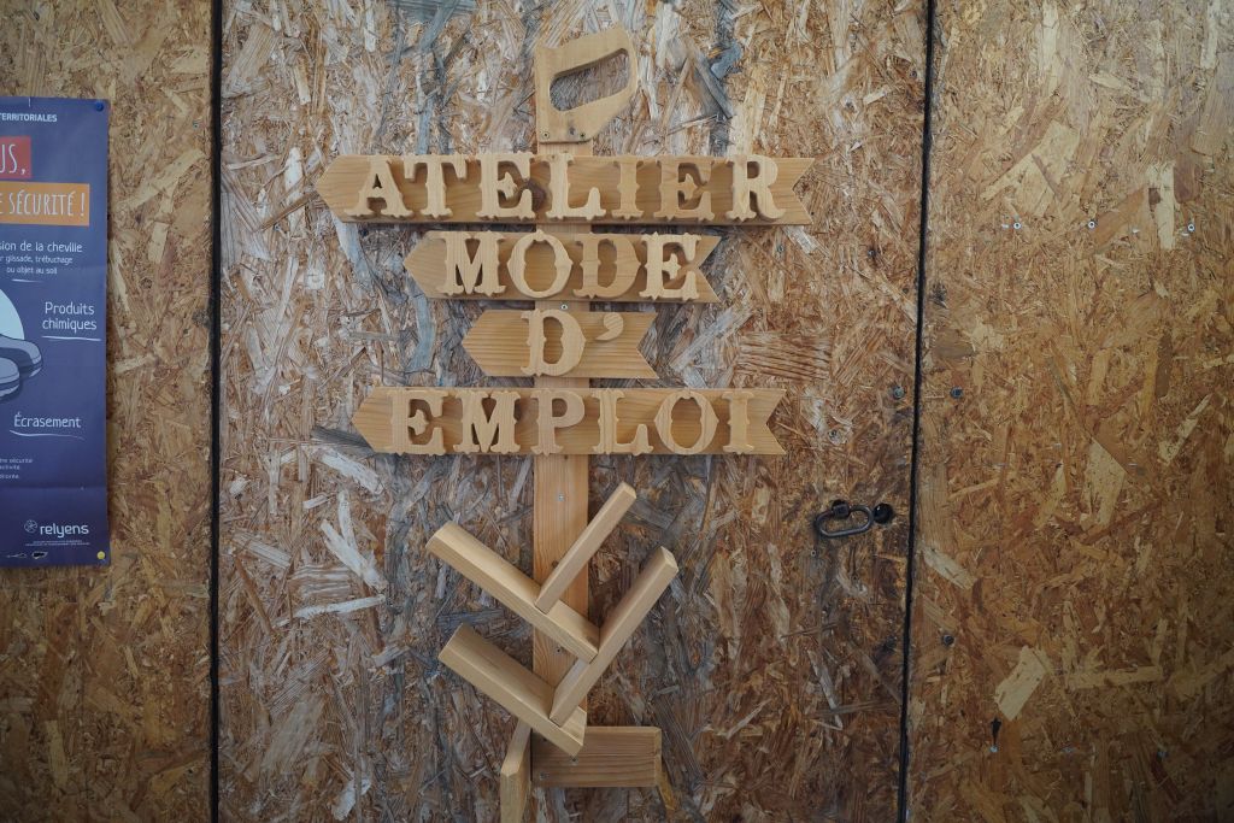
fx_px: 823
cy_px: 412
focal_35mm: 24
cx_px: 617
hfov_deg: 73.7
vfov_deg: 53.1
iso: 3200
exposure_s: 1/160
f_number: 2.8
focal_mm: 24
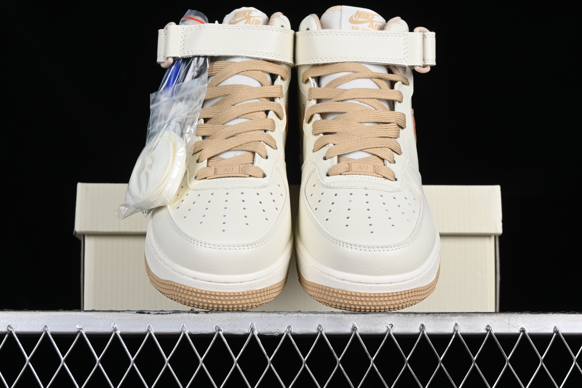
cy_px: 194
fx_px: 1212
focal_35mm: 75
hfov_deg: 27.0
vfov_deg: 18.2
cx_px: 291
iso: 160
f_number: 8
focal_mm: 50
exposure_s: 1/80
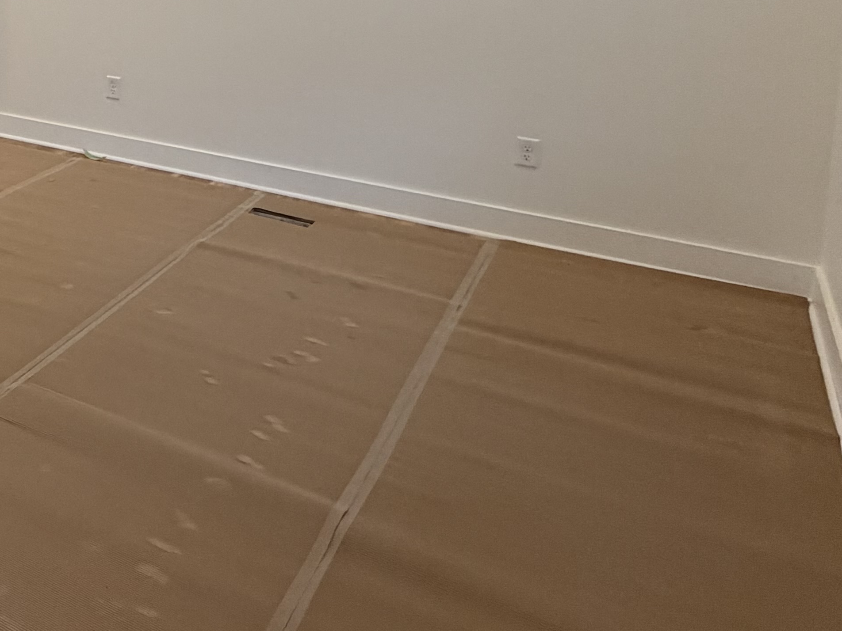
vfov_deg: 31.0
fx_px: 1022
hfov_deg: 34.2
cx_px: -212
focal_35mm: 42
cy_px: -42
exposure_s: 1/60
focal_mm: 2.22
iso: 200
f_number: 2.2
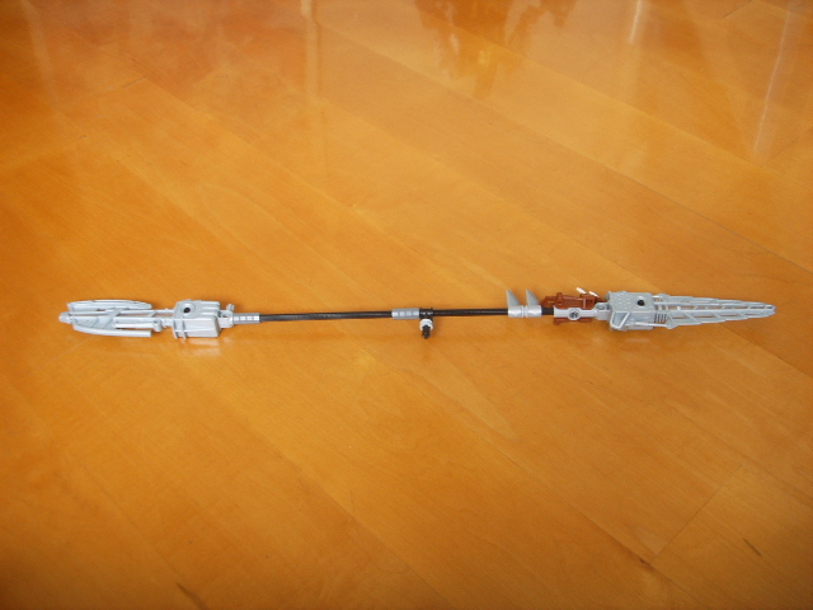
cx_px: 406
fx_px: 916
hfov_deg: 47.9
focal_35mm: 39
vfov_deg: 36.8
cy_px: 305
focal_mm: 6.6
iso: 63
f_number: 3.5
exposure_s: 1/30
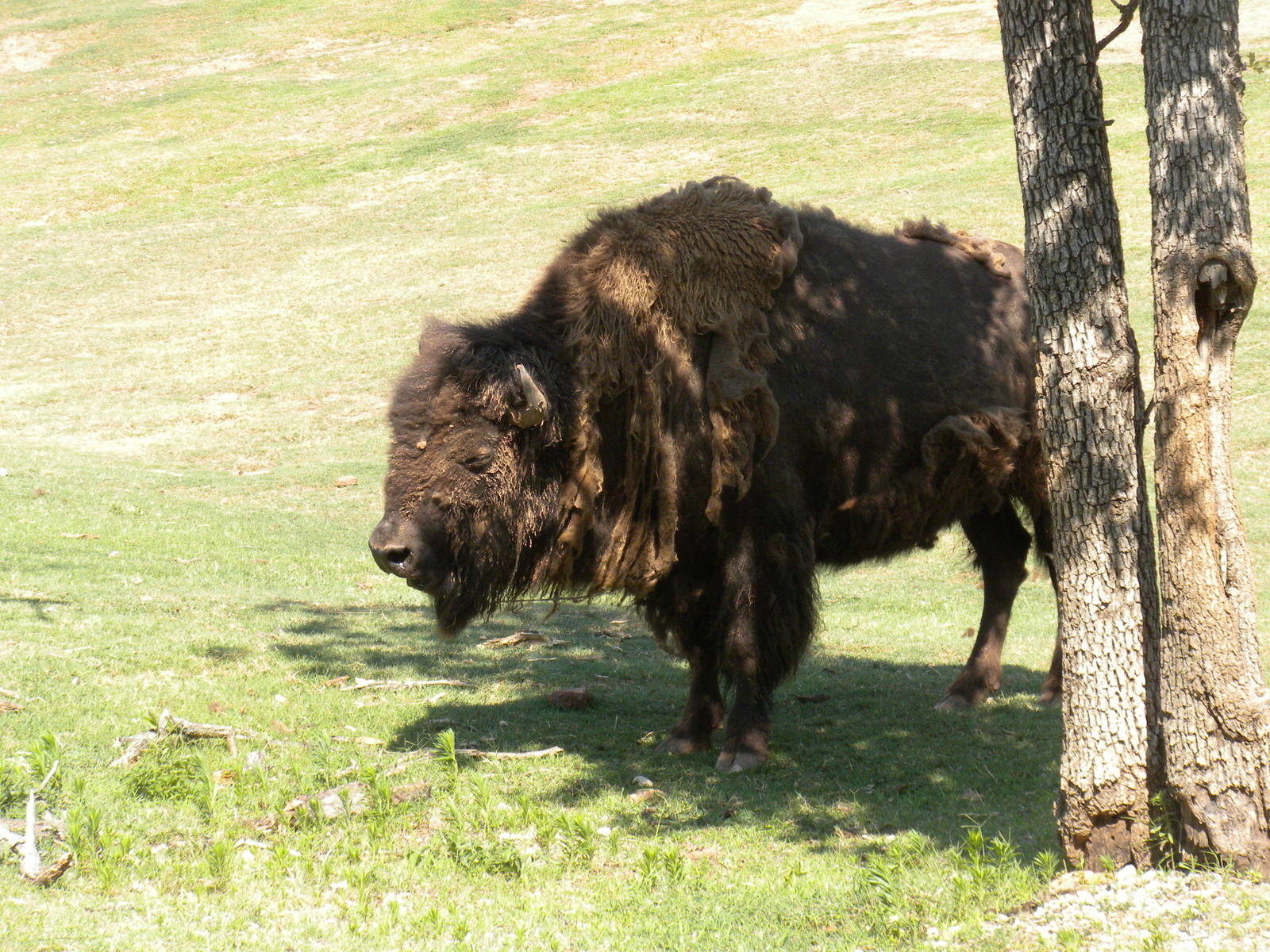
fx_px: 4366
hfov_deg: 16.6
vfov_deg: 12.5
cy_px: 476
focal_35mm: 119
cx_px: 635
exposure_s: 1/490
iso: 178
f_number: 5.1
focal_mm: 21
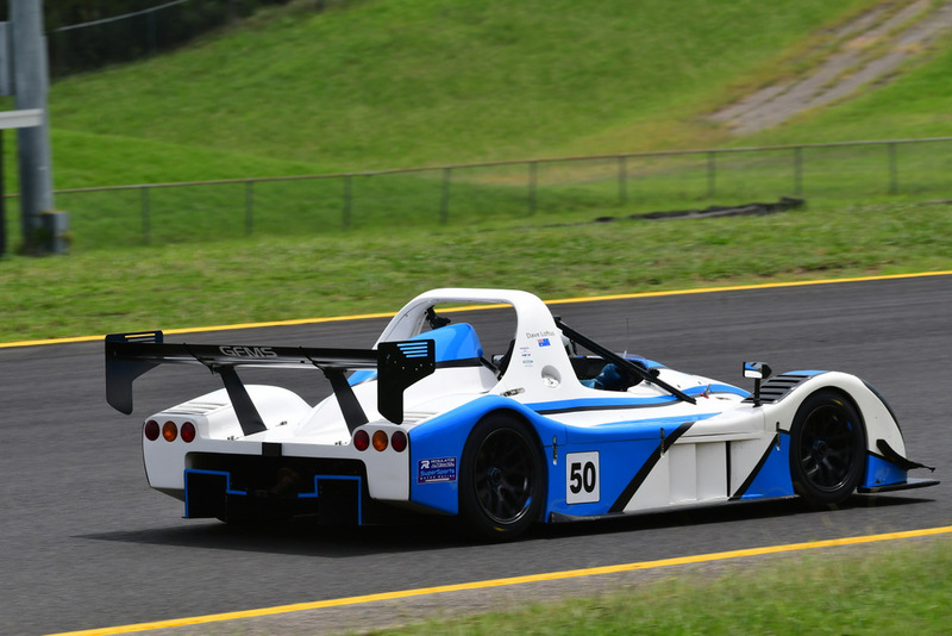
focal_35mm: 375
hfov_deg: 5.5
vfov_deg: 3.7
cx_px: 476
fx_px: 9920
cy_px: 318
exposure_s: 1/640
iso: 320
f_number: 11
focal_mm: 250
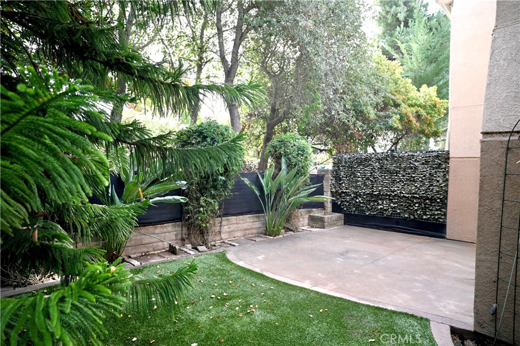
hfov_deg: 84.0
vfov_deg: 61.8
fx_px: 289
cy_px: 173
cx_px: 260
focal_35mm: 20
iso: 400
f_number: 4
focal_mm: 20
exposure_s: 1/250
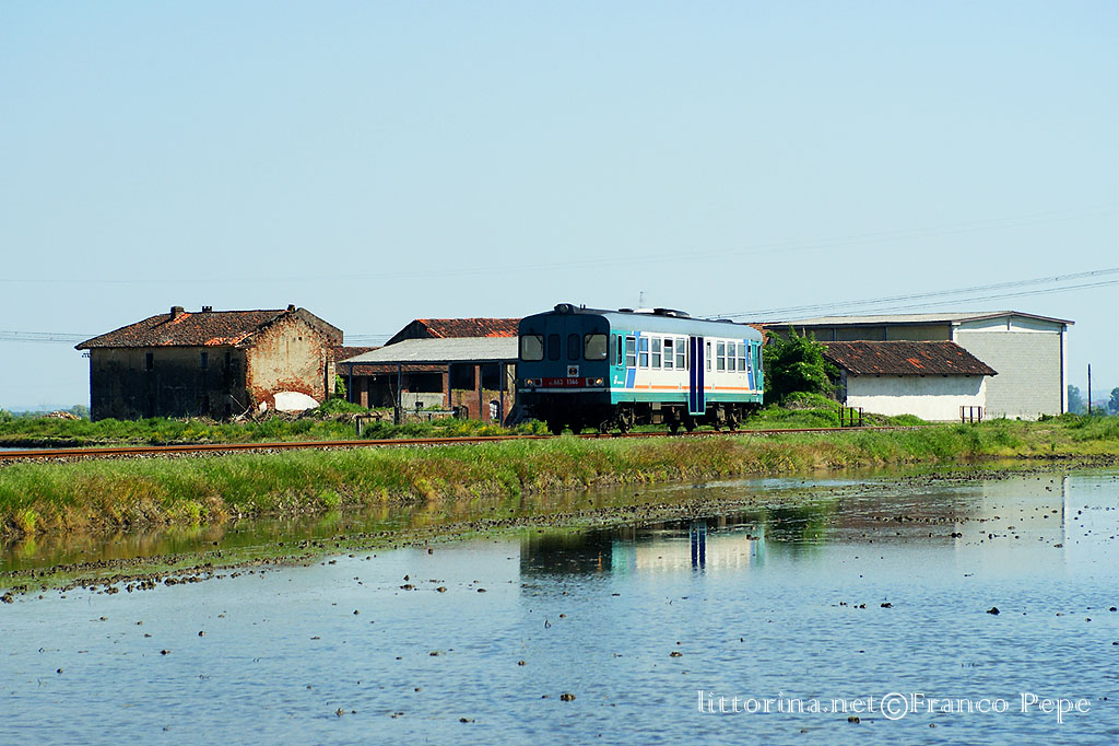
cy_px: 373
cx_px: 560
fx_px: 3962
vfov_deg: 10.7
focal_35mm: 128
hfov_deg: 16.1
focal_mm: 85
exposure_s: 1/640
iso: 200
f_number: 7.1
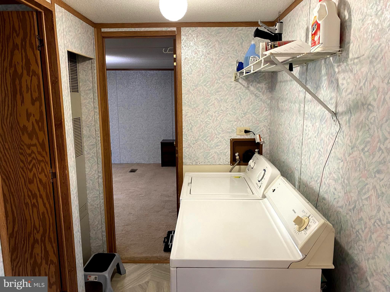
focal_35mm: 26
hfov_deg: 67.3
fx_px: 293
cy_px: 146
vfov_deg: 53.1
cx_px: 195
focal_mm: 4.25
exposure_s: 1/60
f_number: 1.8
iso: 125
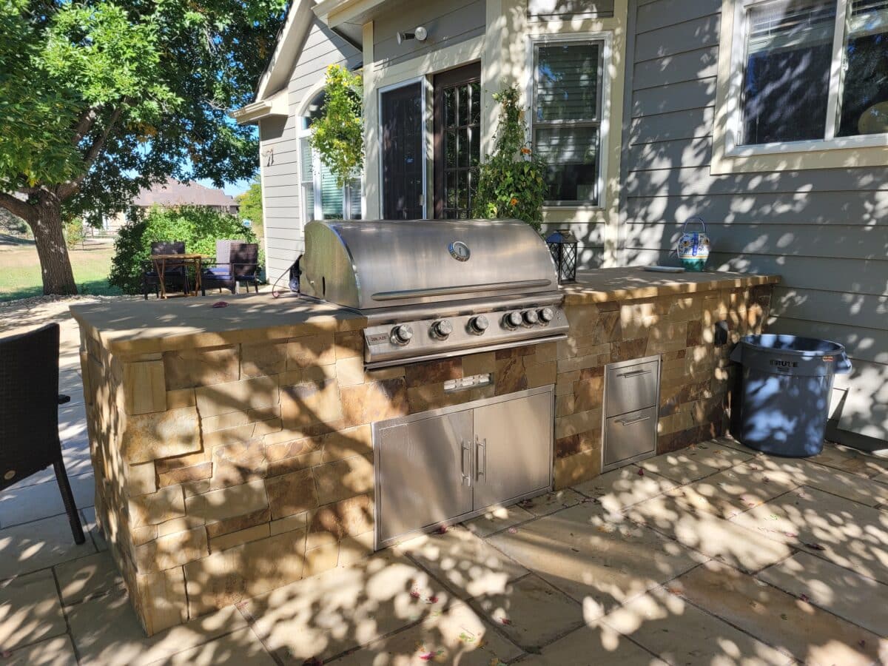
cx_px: 444
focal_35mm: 26
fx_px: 667
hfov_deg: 67.3
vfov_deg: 53.1
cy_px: 333
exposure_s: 1/679
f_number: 1.8
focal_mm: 5.4
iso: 40
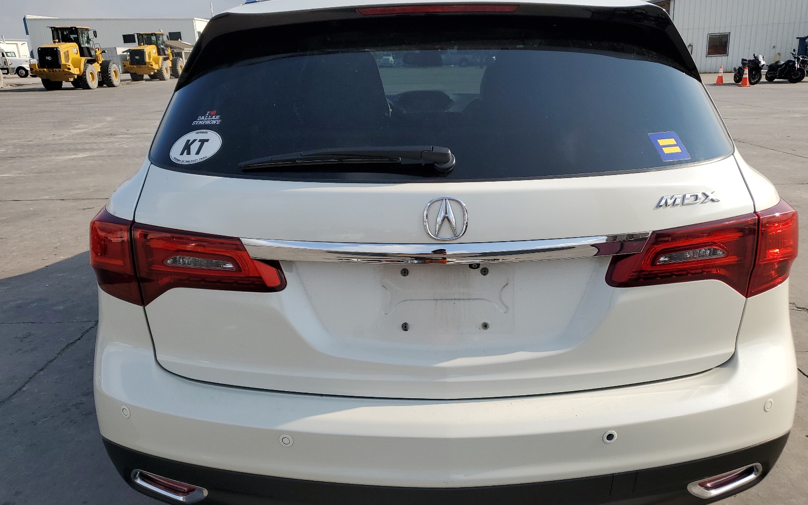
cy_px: 271
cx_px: 407
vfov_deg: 44.5
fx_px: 617
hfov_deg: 66.5
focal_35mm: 28
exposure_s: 1/3333
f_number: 1.5
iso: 50
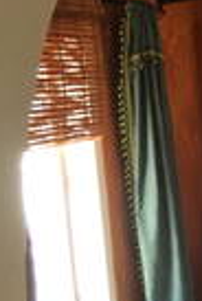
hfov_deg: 14.8
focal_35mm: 79
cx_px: 382
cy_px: 156
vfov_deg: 25.6
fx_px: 662
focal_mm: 4.15
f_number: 2.2
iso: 100
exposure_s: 1/33
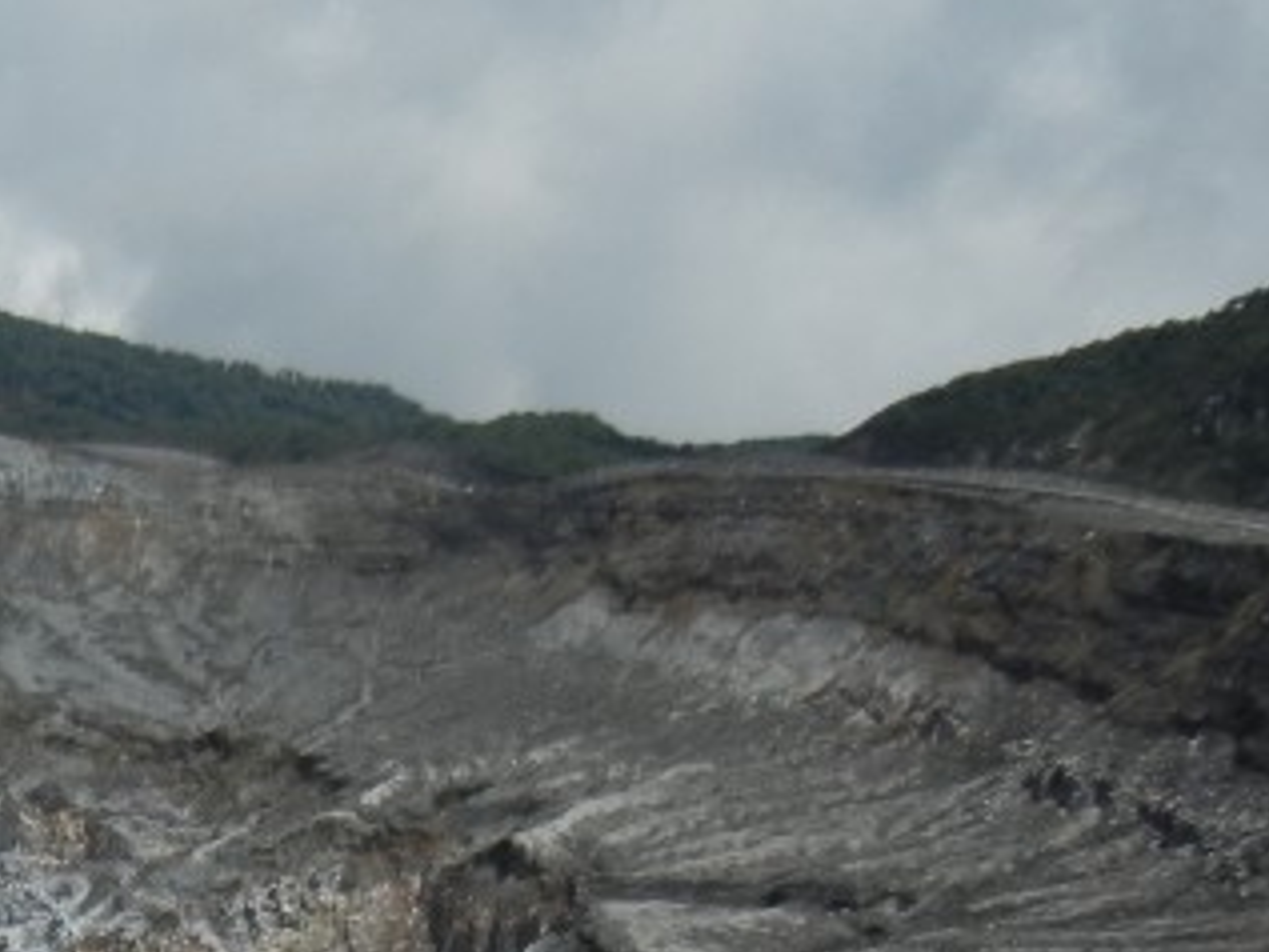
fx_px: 3557
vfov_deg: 14.5
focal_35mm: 97
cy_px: 1300
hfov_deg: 17.8
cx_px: -713
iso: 160
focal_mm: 5.4
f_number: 7
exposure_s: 1/813
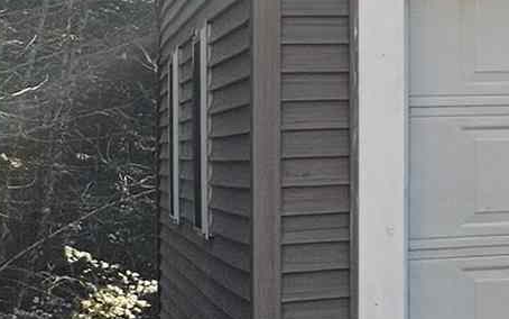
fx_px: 2289
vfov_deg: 7.9
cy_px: 45
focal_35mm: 165
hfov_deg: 9.1
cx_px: 1712
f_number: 1.8
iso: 25
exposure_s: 1/342
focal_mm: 5.4
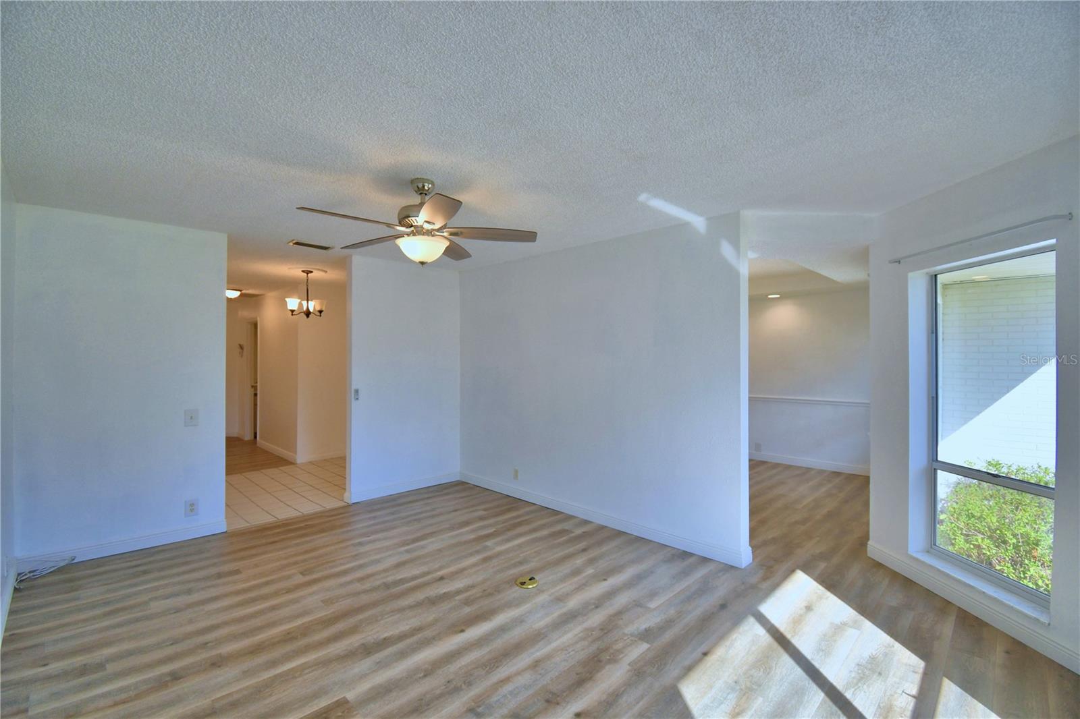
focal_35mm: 15
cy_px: 360
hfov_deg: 100.4
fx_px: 450
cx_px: 540
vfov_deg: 77.3
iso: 200
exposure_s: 1/250
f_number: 4.5
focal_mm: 10
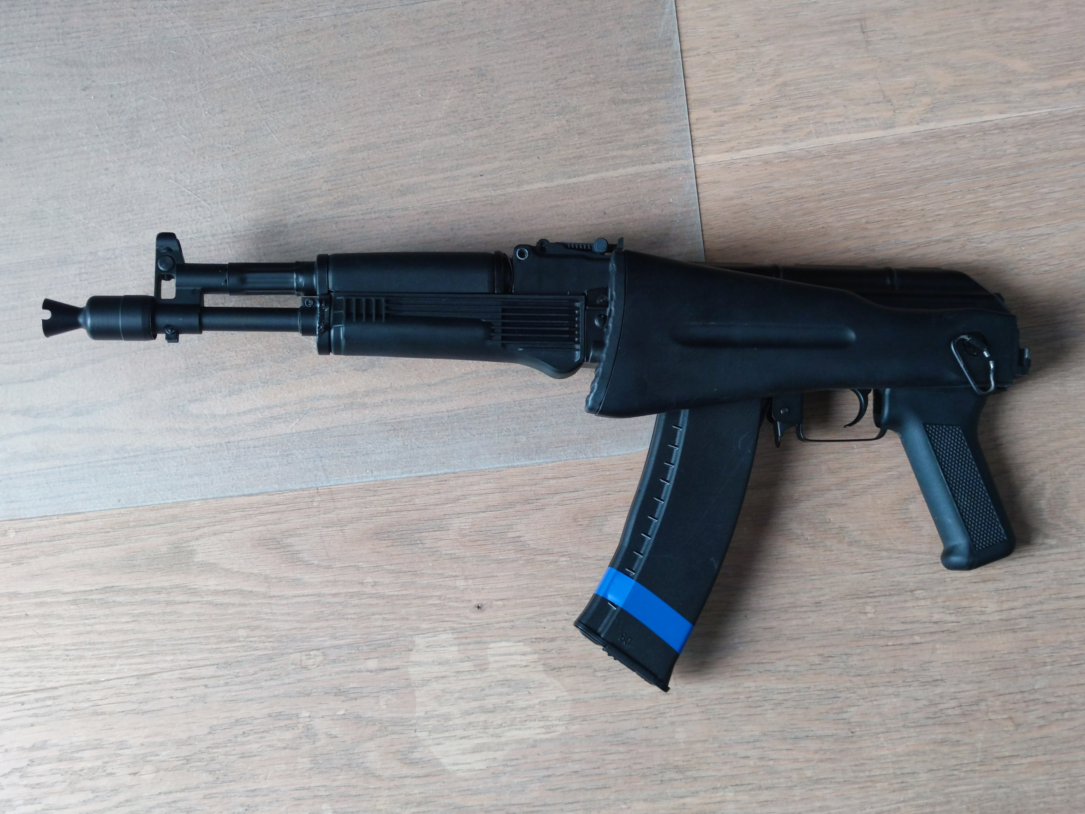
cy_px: 407
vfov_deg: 30.3
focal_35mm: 48
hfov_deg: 39.7
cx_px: 542
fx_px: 1505
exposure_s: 1/50
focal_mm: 6.72
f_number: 1.69
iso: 584
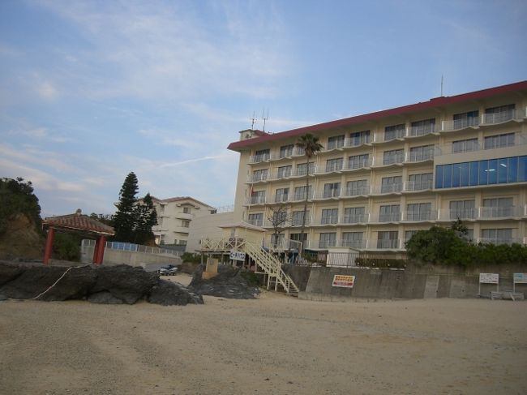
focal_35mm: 38
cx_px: 264
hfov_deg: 49.0
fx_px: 578
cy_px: 198
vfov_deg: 37.7
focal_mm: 6.2
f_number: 2.7
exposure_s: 1/400
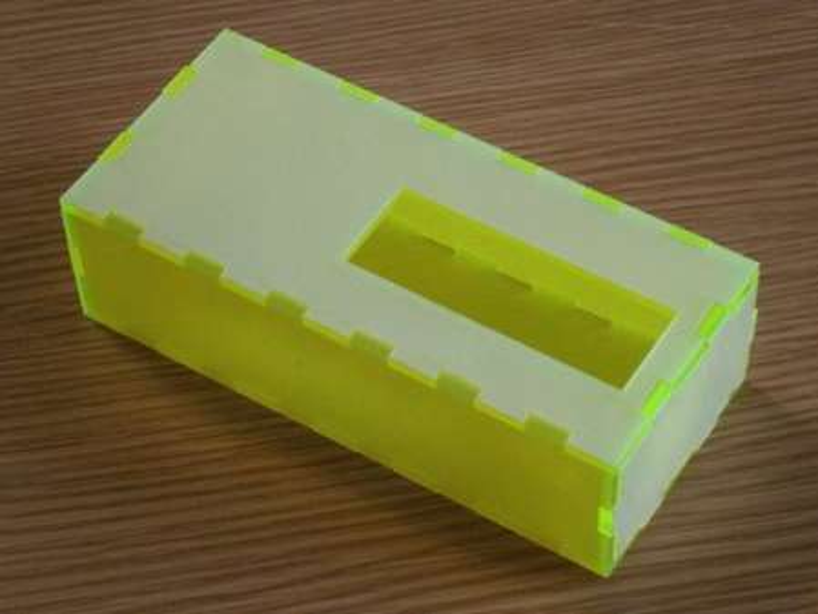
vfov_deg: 14.7
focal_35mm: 101
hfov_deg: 19.4
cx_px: 409
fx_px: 2387
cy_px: 307
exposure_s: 1/50
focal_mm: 17.8
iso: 800
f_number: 5.4
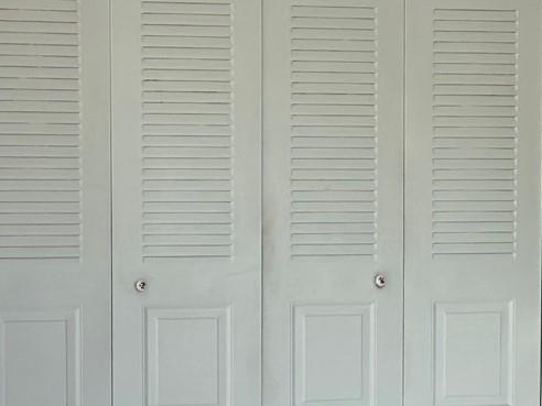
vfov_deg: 9.5
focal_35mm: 156
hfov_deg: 12.7
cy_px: 342
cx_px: 326
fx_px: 2443
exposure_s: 1/291
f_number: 1.78
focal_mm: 6.86
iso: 80
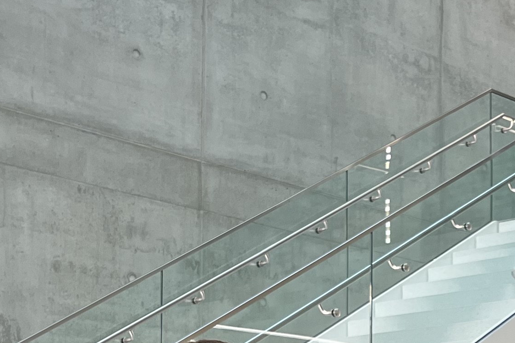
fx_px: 1387
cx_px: 551
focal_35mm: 97
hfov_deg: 20.2
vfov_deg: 13.4
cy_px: 499
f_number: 1.6
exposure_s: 1/111
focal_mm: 5.1
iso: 80
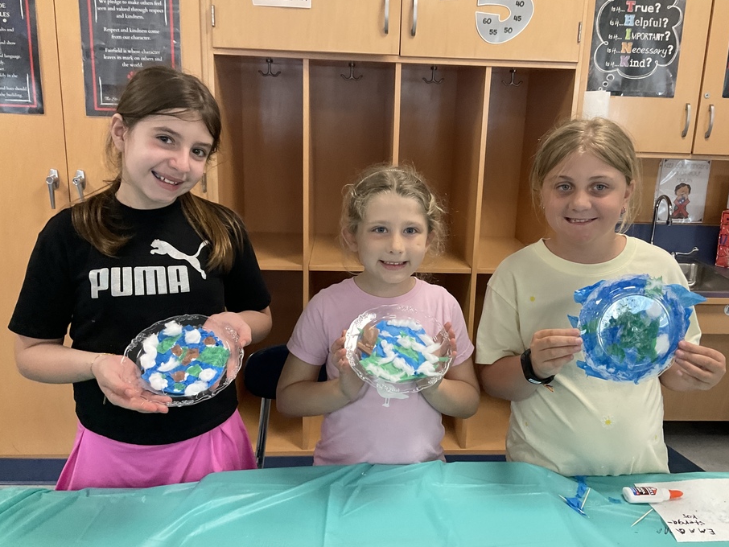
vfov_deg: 44.2
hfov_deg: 56.7
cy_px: 264
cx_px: 399
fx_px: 674
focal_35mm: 32
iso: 200
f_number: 1.8
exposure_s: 1/60
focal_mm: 3
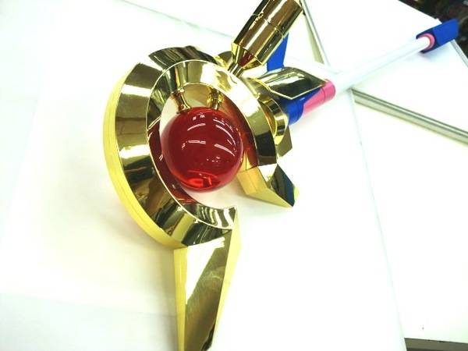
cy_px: 176
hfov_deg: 52.6
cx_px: 234
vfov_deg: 40.7
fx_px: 473
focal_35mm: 35
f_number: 3.1
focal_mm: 6.3
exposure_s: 1/100
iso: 64
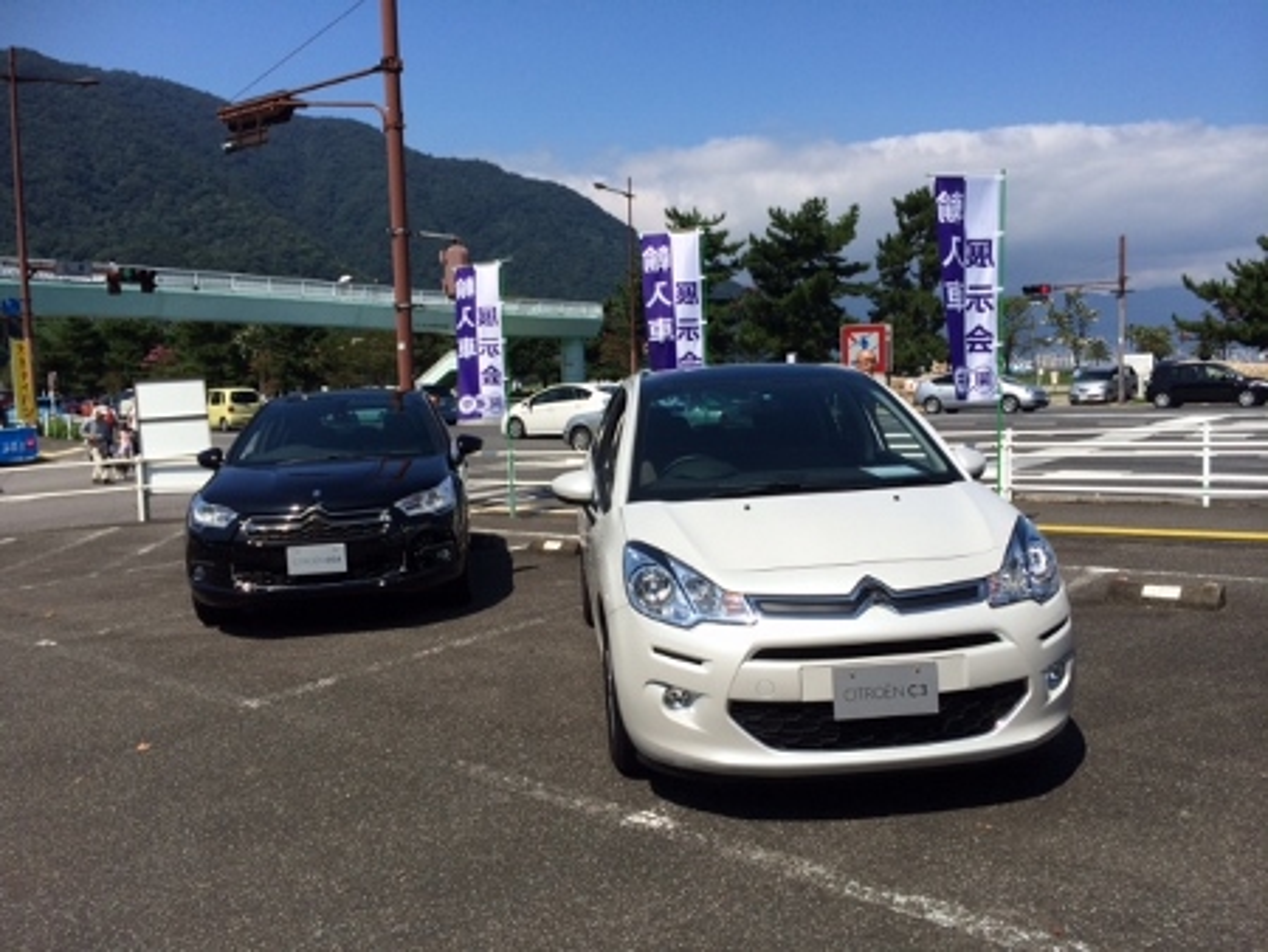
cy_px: 476
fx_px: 1100
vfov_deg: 46.8
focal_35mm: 30
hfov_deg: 59.9
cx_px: 634
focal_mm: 4.12
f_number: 2.2
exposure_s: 1/3165
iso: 40
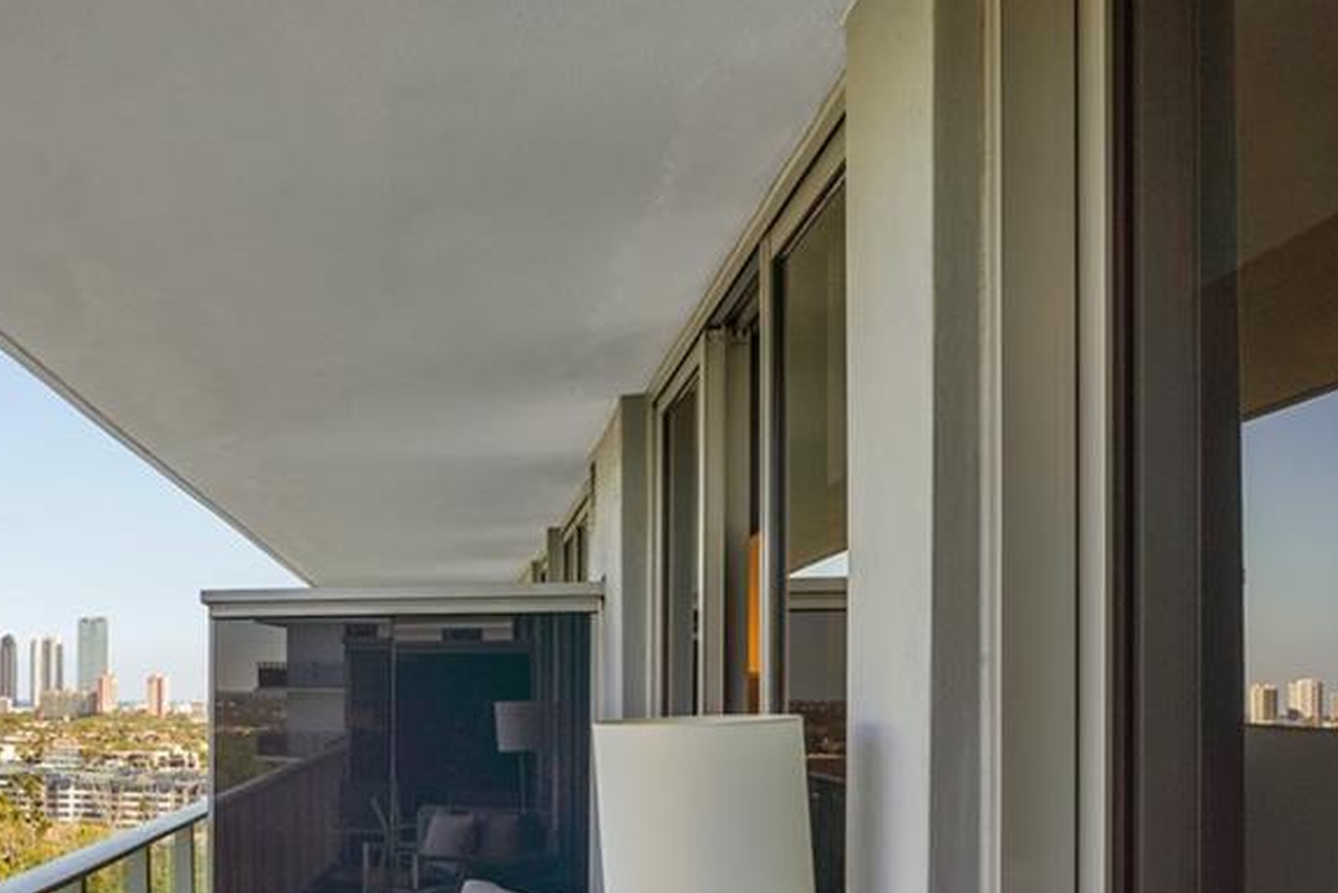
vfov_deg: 33.3
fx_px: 1450
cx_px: -403
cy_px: 711
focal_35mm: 39
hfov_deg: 34.7
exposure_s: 1/125
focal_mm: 14
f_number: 9
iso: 100
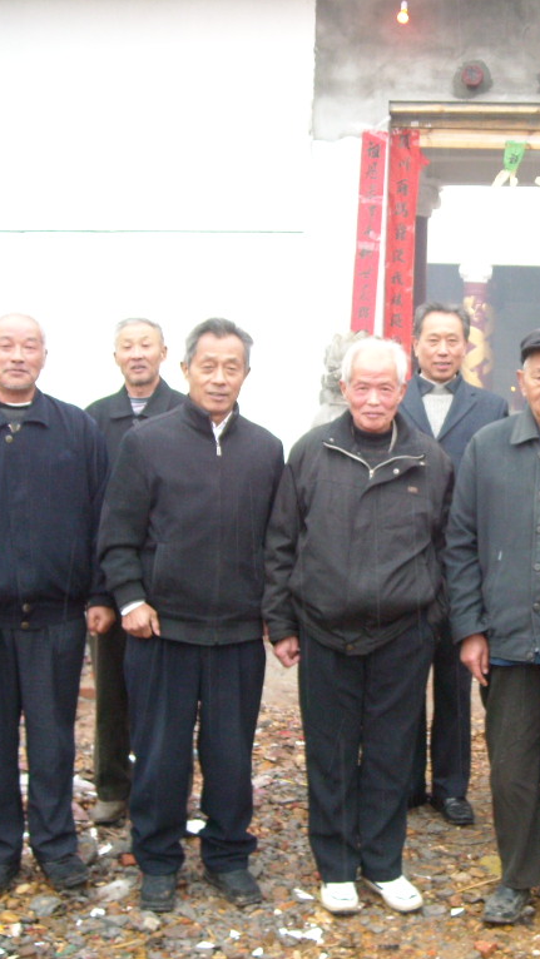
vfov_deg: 40.6
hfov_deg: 22.8
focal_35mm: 51
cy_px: 480
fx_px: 1298
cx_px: 511
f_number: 2.8
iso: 259
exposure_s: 1/60
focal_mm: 5.7
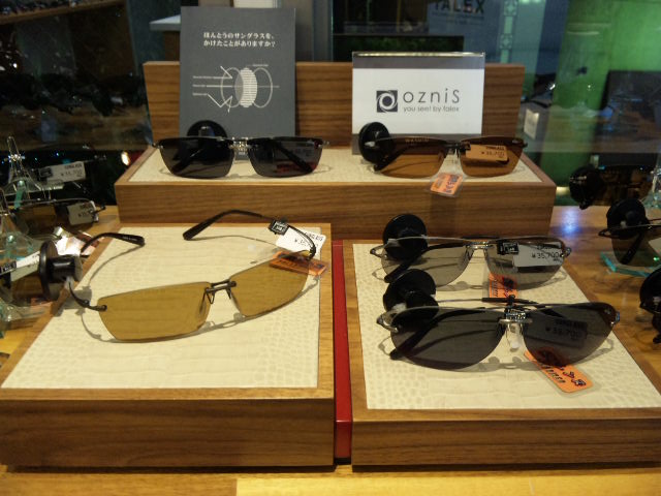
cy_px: 248
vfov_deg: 48.2
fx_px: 554
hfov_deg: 61.7
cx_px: 330
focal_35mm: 29
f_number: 2.8
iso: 113
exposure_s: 1/14.3
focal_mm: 4.82
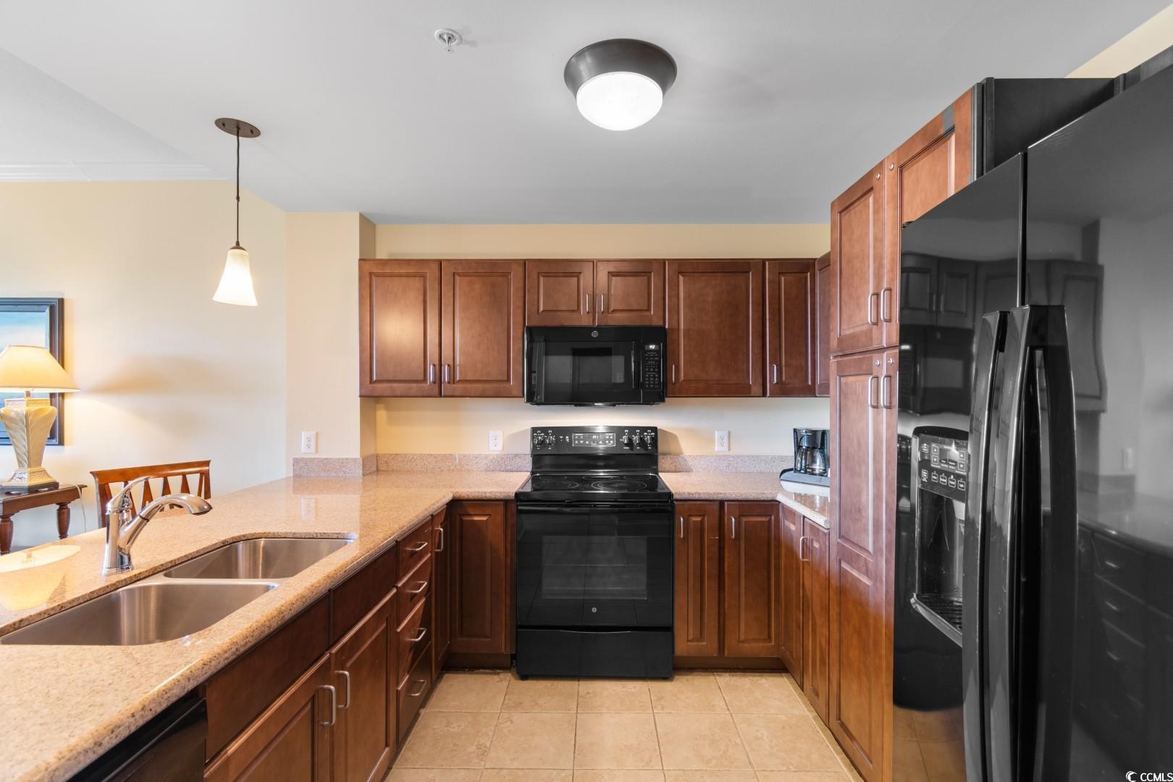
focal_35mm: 15
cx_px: 586
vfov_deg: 77.3
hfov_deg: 100.4
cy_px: 391
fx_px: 489
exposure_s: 8
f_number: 4.5
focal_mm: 10
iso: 100
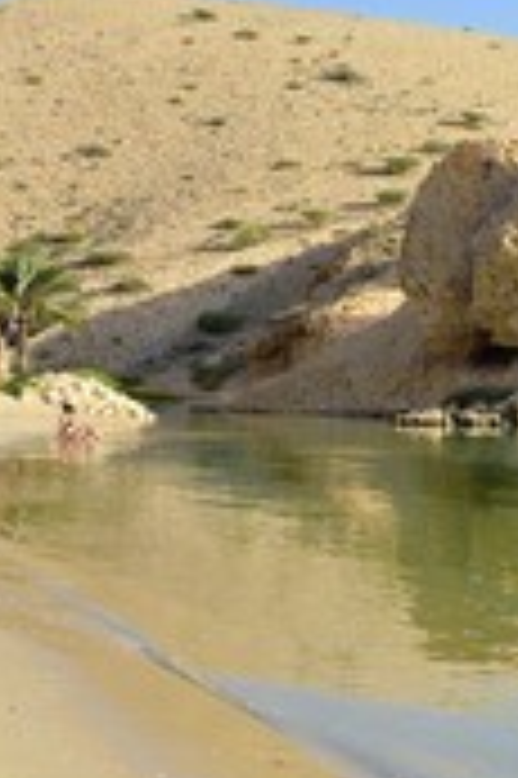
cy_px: 468
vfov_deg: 20.0
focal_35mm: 102
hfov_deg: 12.7
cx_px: 763
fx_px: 2206
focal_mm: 42
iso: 200
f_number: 13
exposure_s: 1/160
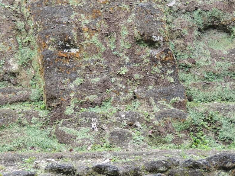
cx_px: 100
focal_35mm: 280
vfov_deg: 5.3
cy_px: 40
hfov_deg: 7.1
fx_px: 1901
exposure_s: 1/125
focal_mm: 30.3
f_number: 4.5
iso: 180
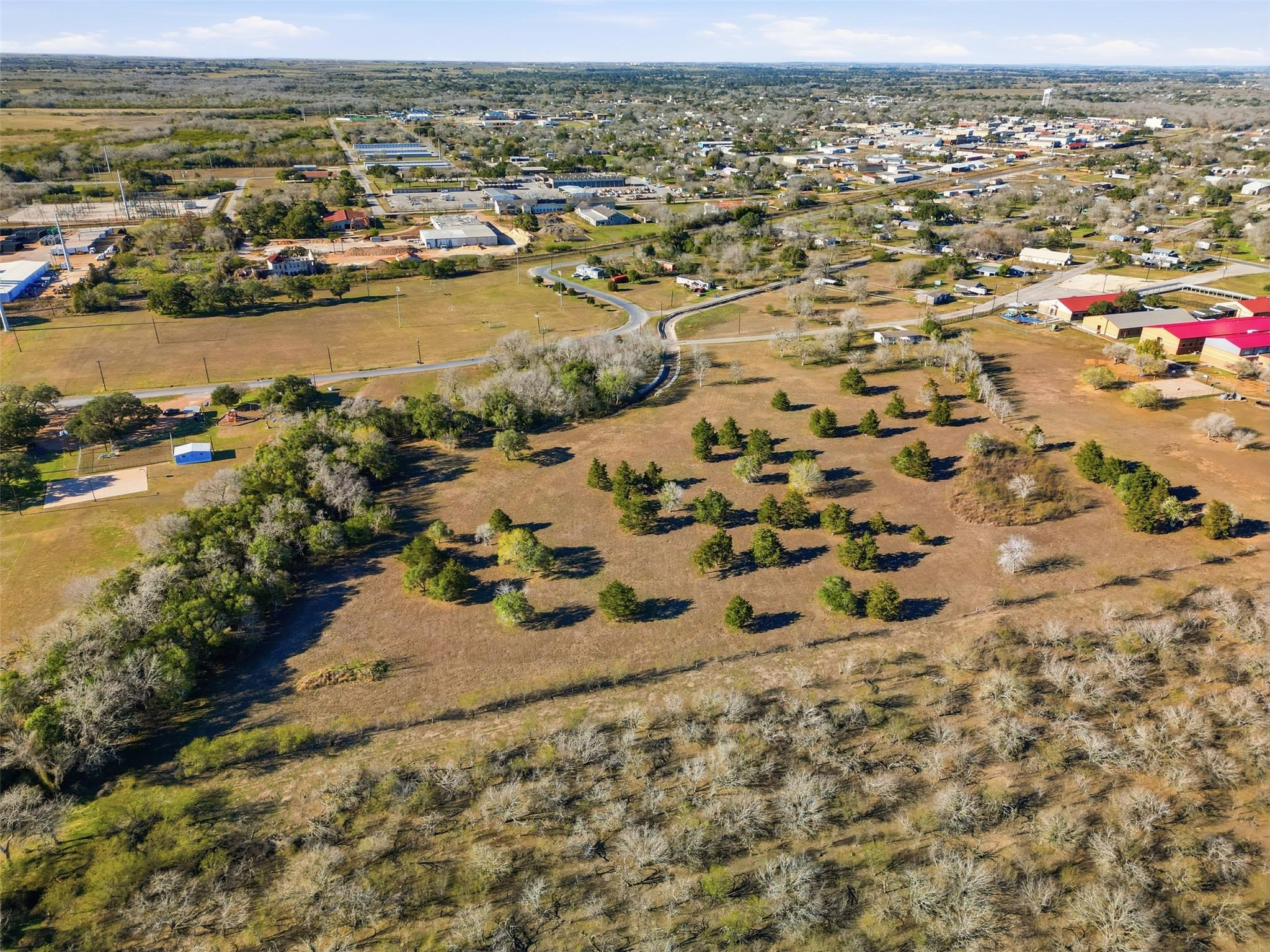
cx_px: 635
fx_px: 881
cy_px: 476
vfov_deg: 56.8
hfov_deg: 71.6
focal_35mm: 24
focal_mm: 6.7
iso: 140
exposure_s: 1/400
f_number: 1.7
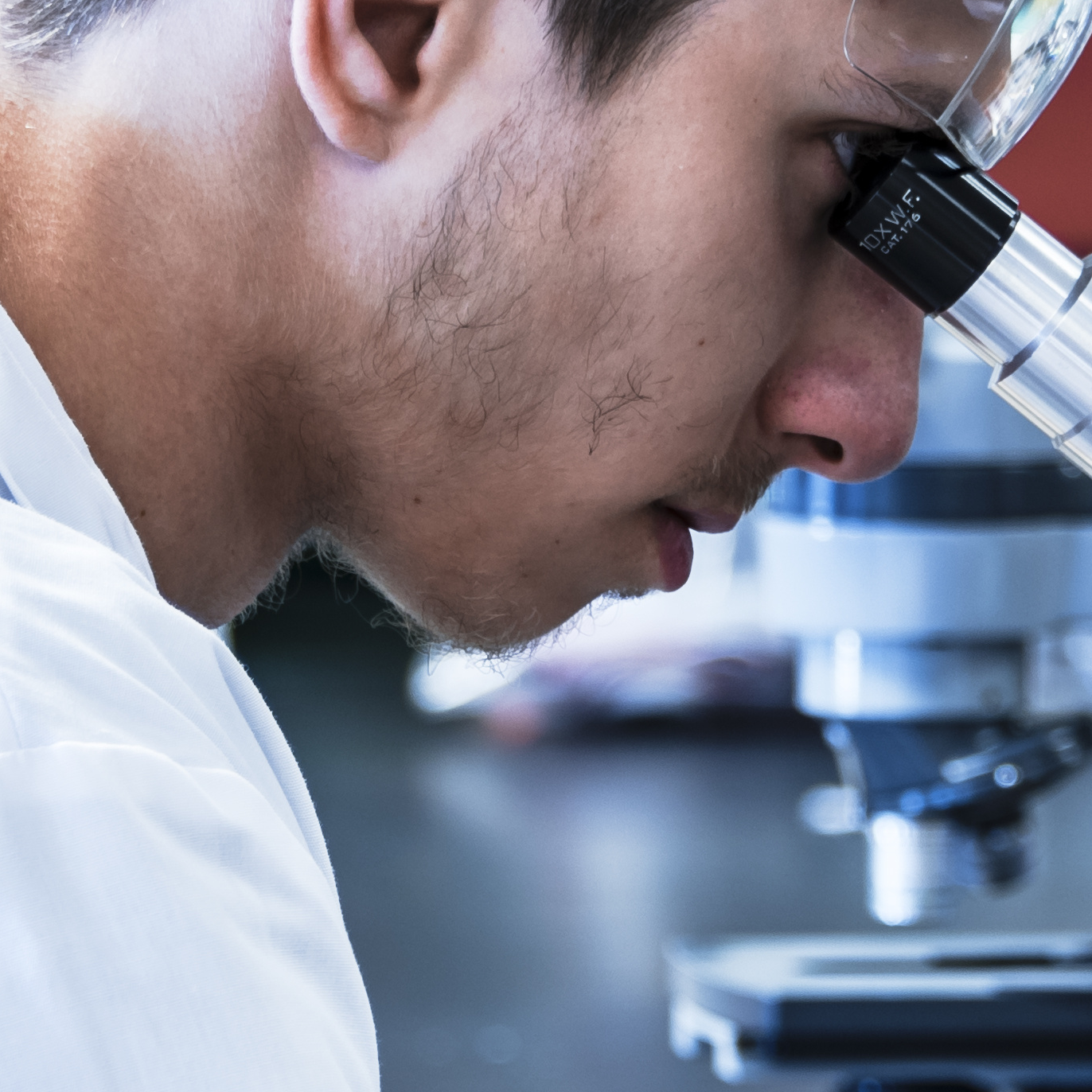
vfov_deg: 3.1
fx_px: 20343
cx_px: 557
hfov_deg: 3.1
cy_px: 384
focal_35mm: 570
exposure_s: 1/3.33
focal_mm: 125
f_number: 5.6
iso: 64
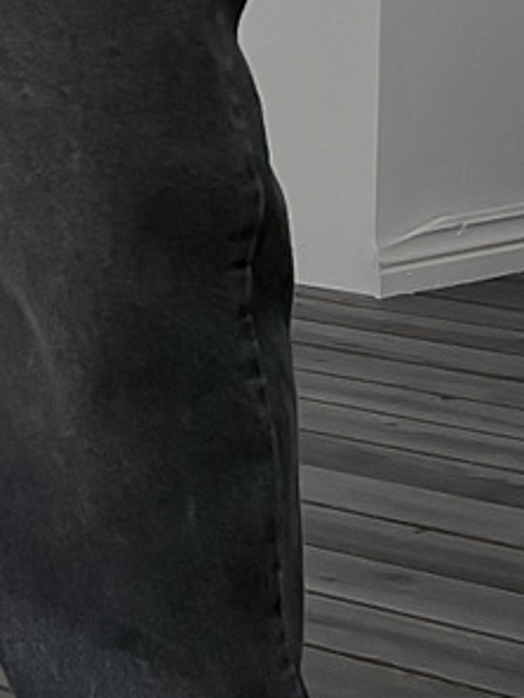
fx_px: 3146
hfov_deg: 9.4
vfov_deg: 12.5
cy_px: -5
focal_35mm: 156
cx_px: -160
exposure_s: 1/120
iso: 64
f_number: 1.8
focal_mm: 3
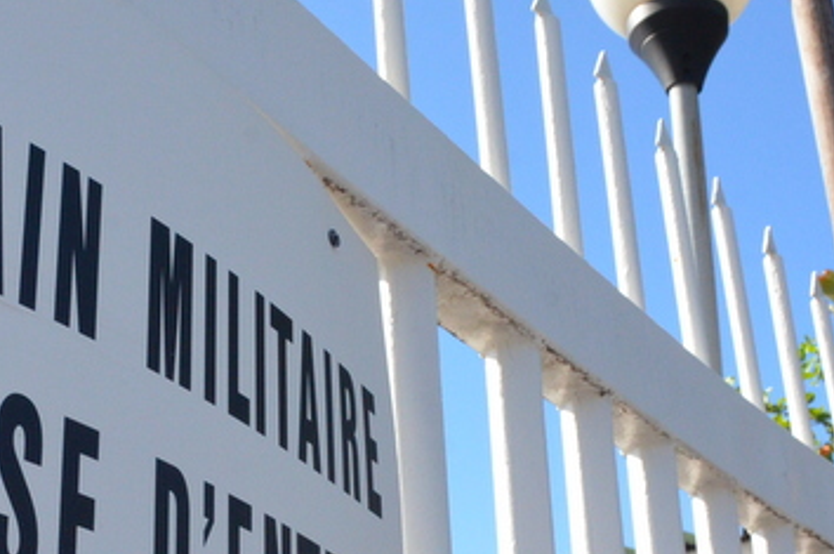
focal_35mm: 61
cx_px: 254
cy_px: 383
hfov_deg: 32.5
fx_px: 1411
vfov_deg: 22.1
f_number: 16
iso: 2000
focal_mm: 18
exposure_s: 1/1000
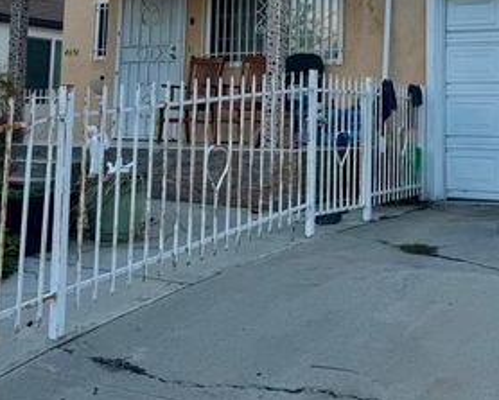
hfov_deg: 37.2
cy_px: 6
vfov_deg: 28.5
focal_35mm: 50
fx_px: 739
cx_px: 287
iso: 80
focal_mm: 6.76
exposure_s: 1/1770
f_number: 1.78
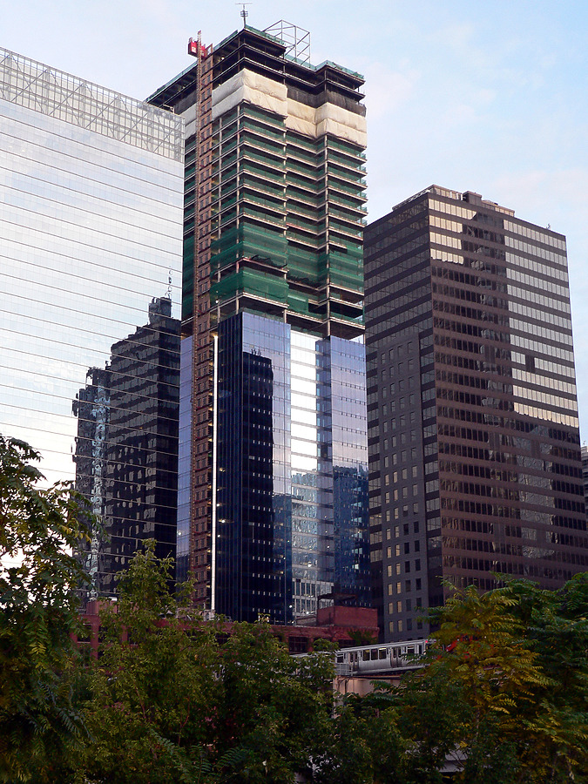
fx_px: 1200
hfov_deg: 27.5
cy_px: 392
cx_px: 294
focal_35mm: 53
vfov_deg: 36.2
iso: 150
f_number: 2.8
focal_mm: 8.8
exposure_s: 1/60
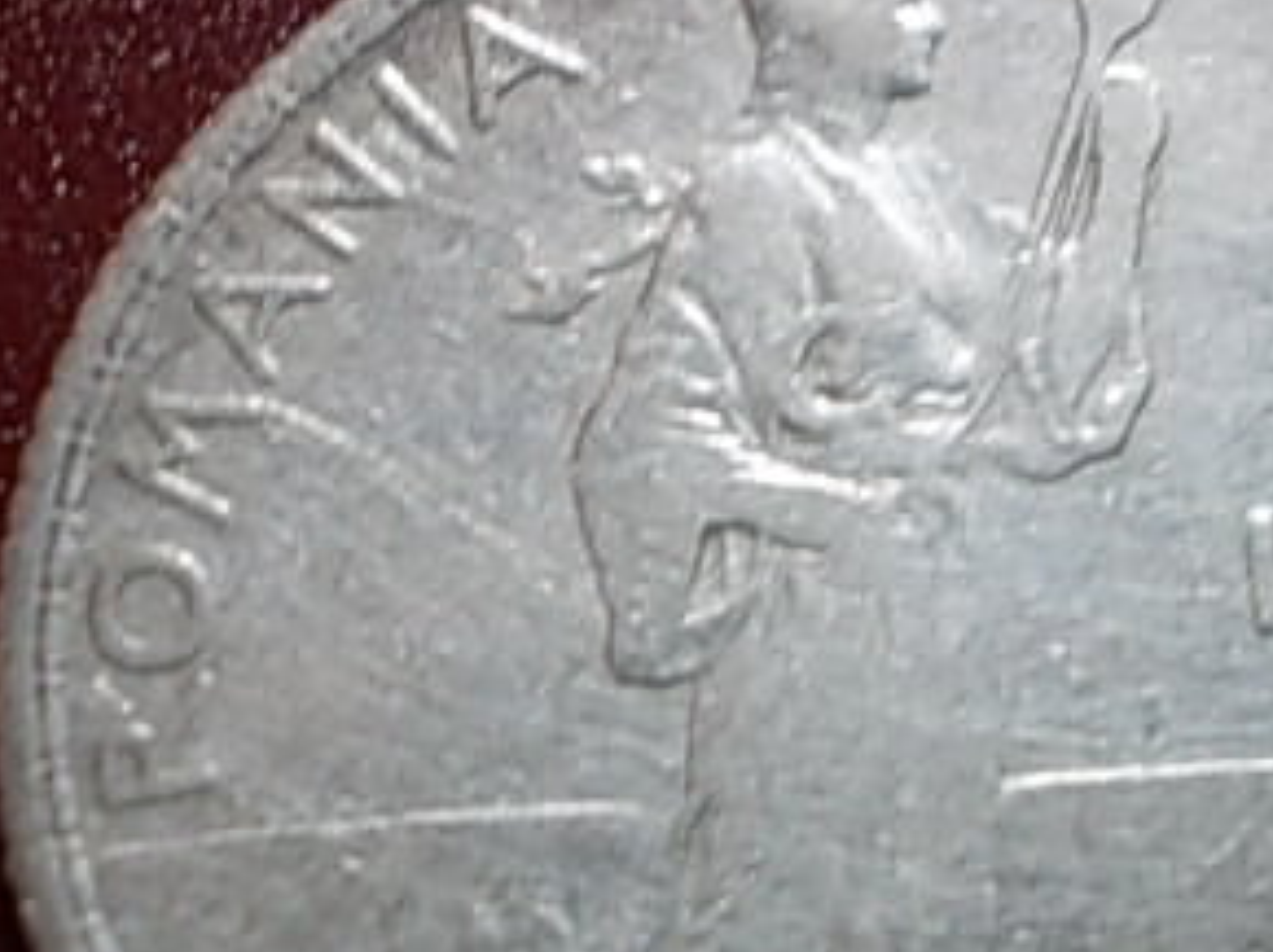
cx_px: 825
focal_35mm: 95
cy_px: 548
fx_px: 3491
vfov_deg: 15.5
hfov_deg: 20.6
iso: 200
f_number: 3.3
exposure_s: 1/15
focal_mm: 6.1
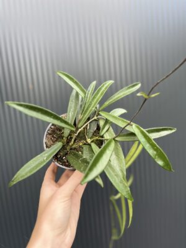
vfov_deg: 67.3
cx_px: 93
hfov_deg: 53.1
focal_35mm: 26
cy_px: 124
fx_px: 186
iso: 40
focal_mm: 5.1
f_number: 1.6
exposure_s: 1/121
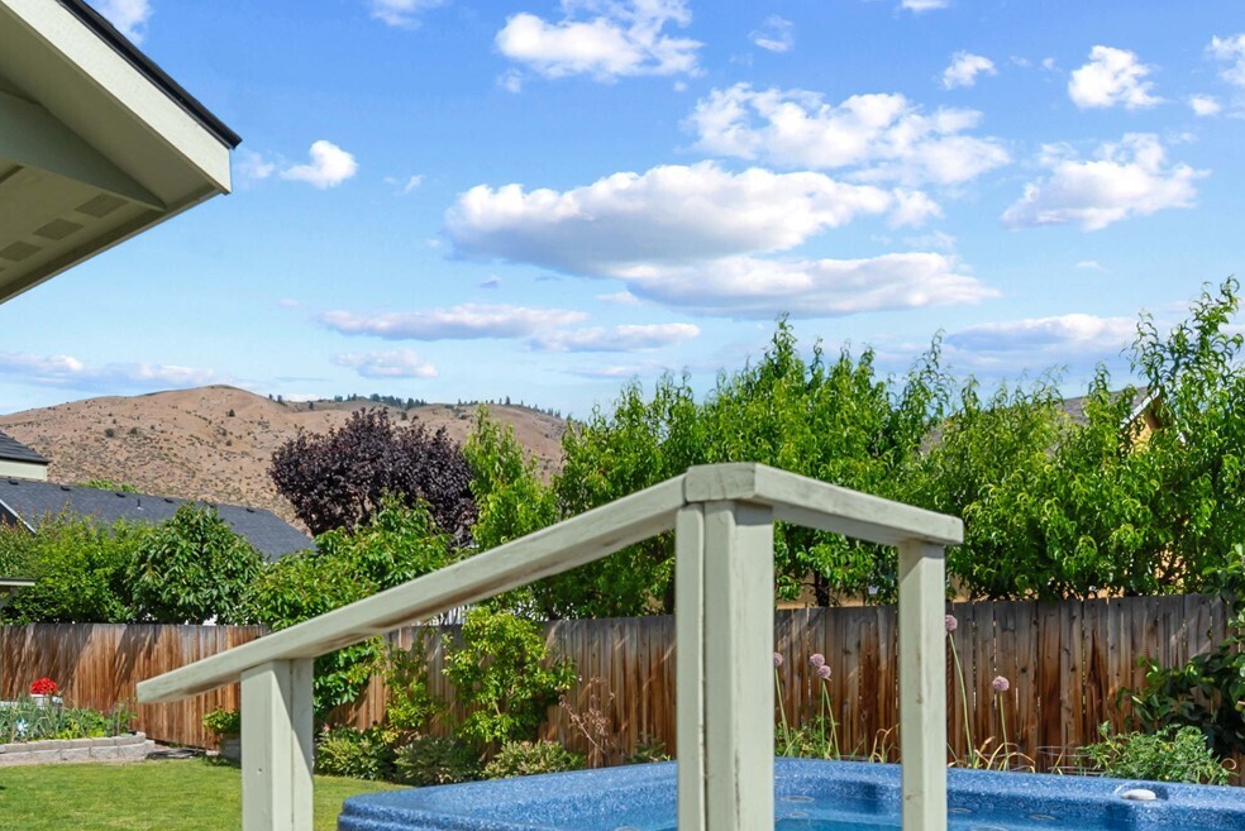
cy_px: 653
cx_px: 490
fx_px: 1073
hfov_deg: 59.7
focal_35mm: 31
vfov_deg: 40.8
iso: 100
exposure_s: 1/2000
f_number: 7.1
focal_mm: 18
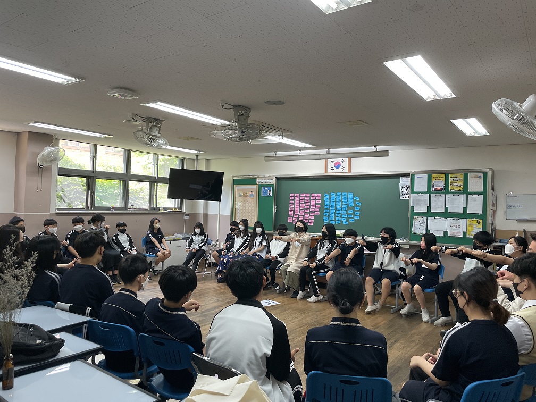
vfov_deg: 53.1
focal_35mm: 26
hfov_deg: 67.3
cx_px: 268
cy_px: 201
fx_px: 403
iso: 125
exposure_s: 1/120
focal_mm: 4.2
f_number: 1.6
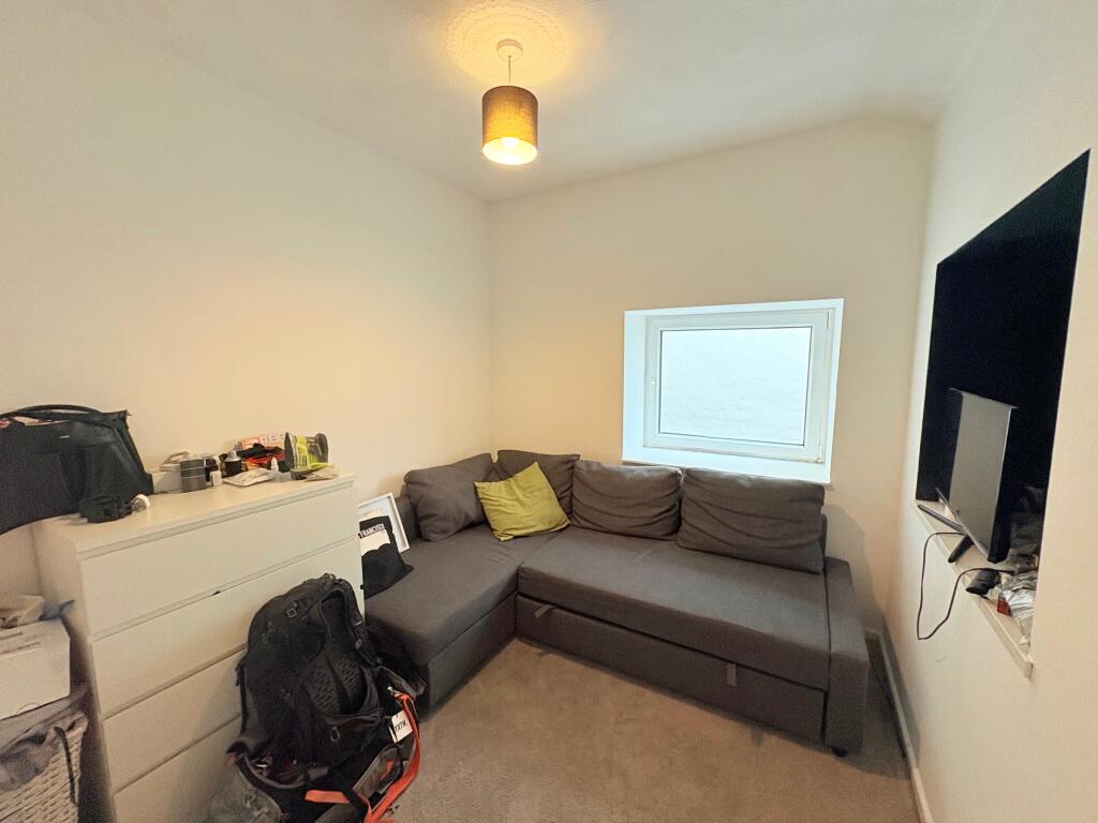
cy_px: 412
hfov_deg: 102.1
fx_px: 444
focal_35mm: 14
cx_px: 549
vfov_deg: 85.7
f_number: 2.2
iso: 250
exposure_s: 1/79
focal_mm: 2.22
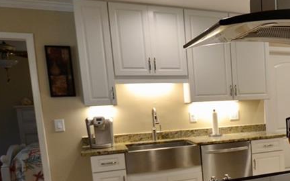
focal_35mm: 42
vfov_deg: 30.0
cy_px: 147
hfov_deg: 40.2
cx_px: 306
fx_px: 329
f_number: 3.5
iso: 450
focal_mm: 11.5
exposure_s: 1/60
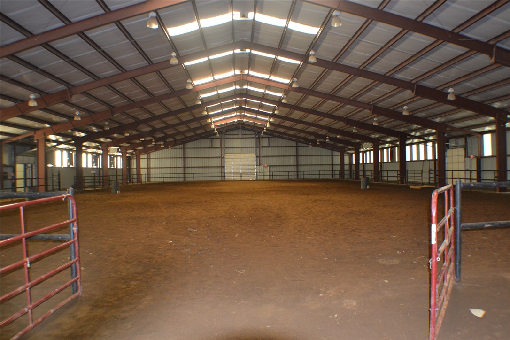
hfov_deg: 53.1
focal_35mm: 36
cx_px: 255
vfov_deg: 36.9
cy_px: 170
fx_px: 510
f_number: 4
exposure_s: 1/60
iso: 1100
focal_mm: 24
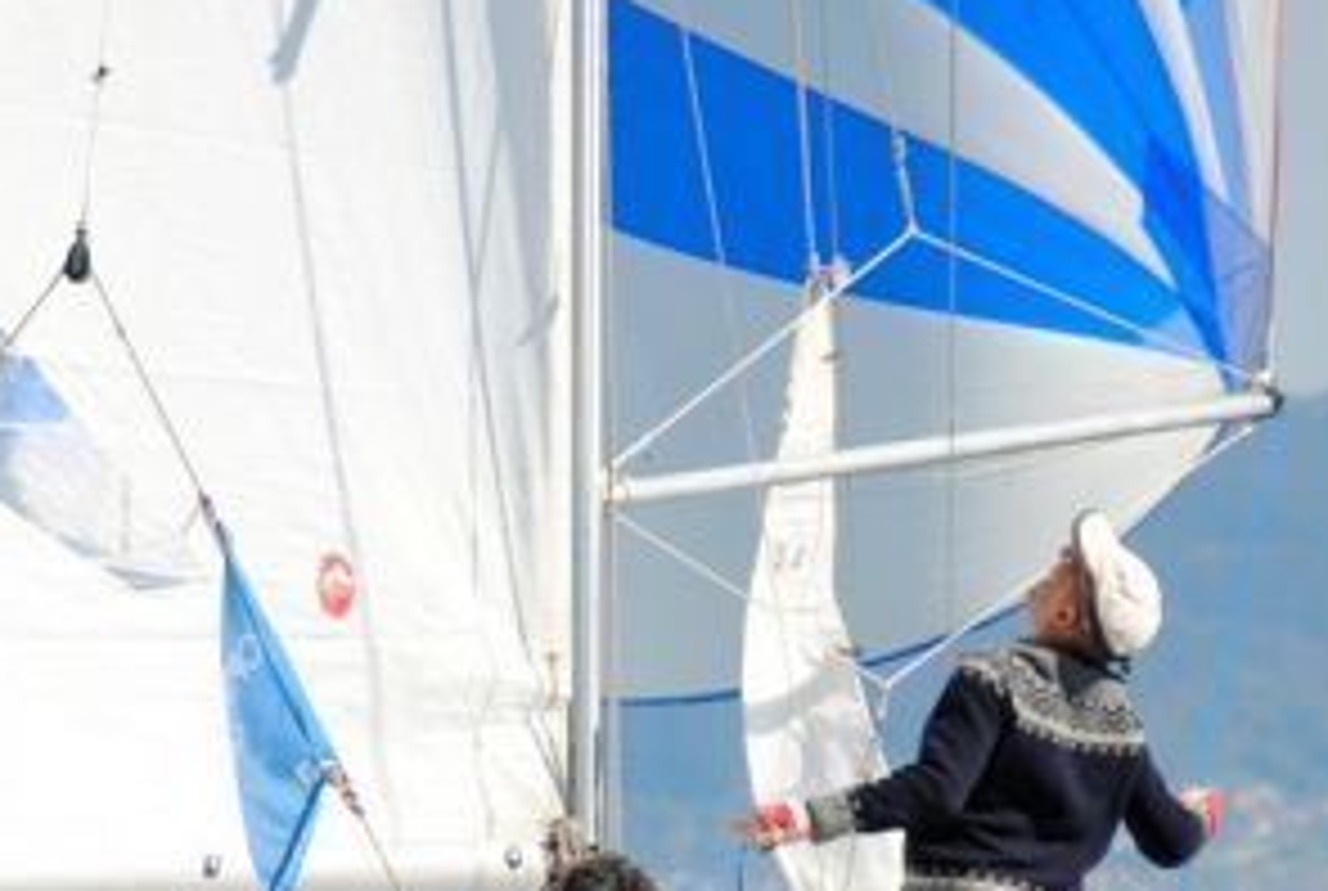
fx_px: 21821
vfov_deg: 2.3
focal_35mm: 590
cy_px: 907
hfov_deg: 3.5
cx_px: 675
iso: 200
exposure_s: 1/1000
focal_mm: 145
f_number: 5
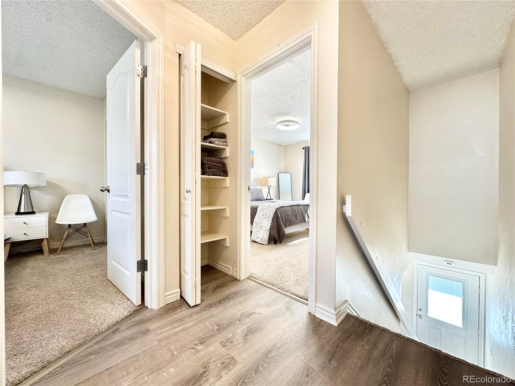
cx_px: 258
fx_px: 208
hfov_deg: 102.1
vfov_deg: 85.7
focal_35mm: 14
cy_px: 193
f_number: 2.2
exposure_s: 1/120
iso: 160
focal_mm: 2.22
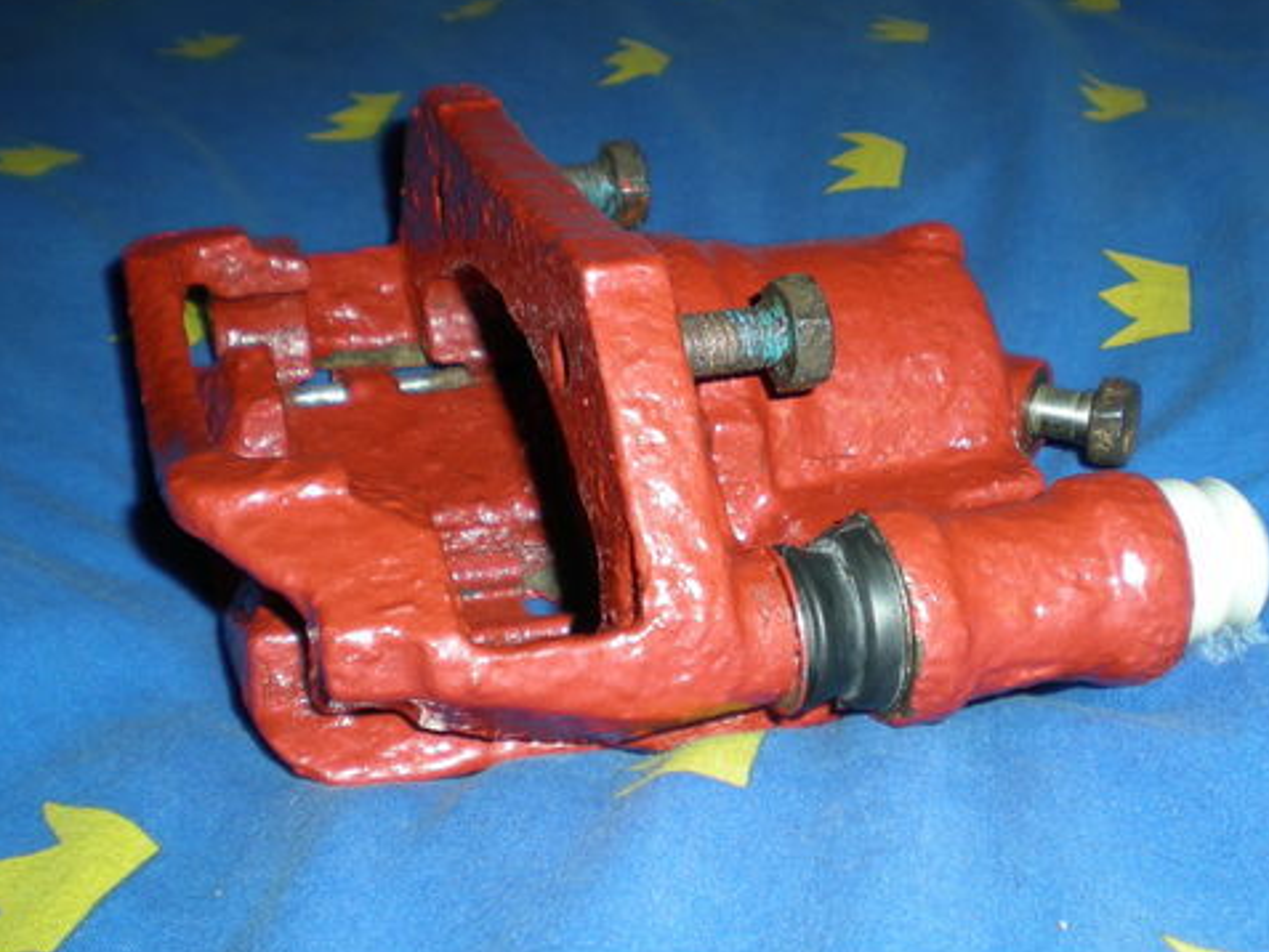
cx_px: 758
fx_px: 1870
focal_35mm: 51
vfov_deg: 28.6
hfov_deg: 37.3
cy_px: 452
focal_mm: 6.3
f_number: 3.1
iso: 50
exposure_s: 1/60
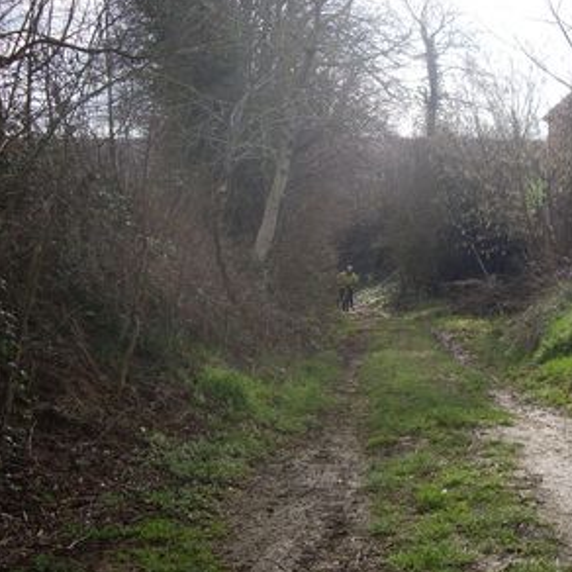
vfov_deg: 36.8
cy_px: 284
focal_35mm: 46
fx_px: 860
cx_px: 353
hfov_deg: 36.6
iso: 64
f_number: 2.8
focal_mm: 7.9
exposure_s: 1/400
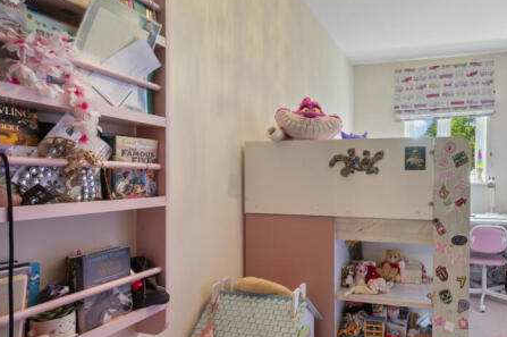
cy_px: 178
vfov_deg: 57.1
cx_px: 355
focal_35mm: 22
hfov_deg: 75.1
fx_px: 309
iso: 200
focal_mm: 15
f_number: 16
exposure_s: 2.5
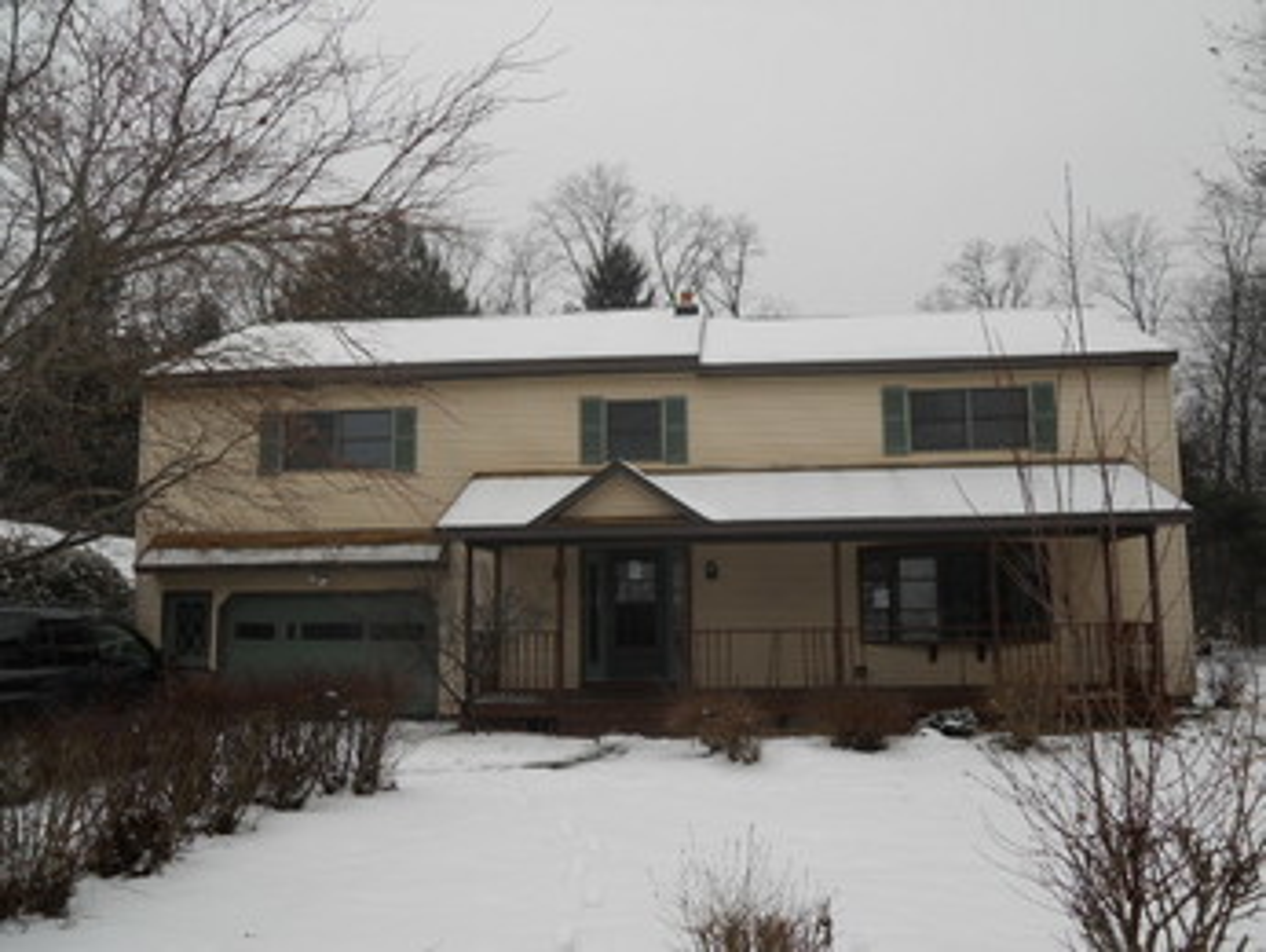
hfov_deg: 63.4
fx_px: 1025
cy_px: 476
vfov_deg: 49.8
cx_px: 633
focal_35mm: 28
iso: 80
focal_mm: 5
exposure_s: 1/400
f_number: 2.7
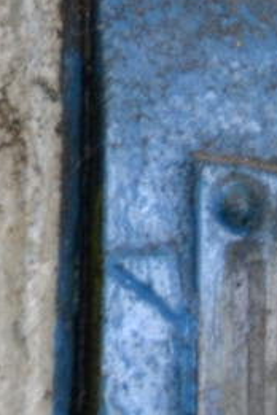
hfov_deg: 2.7
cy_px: 809
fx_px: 5829
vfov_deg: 4.0
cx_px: 590
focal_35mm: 505
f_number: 5.6
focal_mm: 55
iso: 720
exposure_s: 1/60
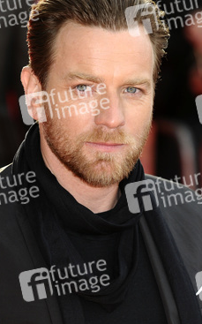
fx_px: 2280
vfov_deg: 8.1
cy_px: 148
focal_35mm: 259
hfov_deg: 5.1
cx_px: 90
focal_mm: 155
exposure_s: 1/200
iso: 320
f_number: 4.5
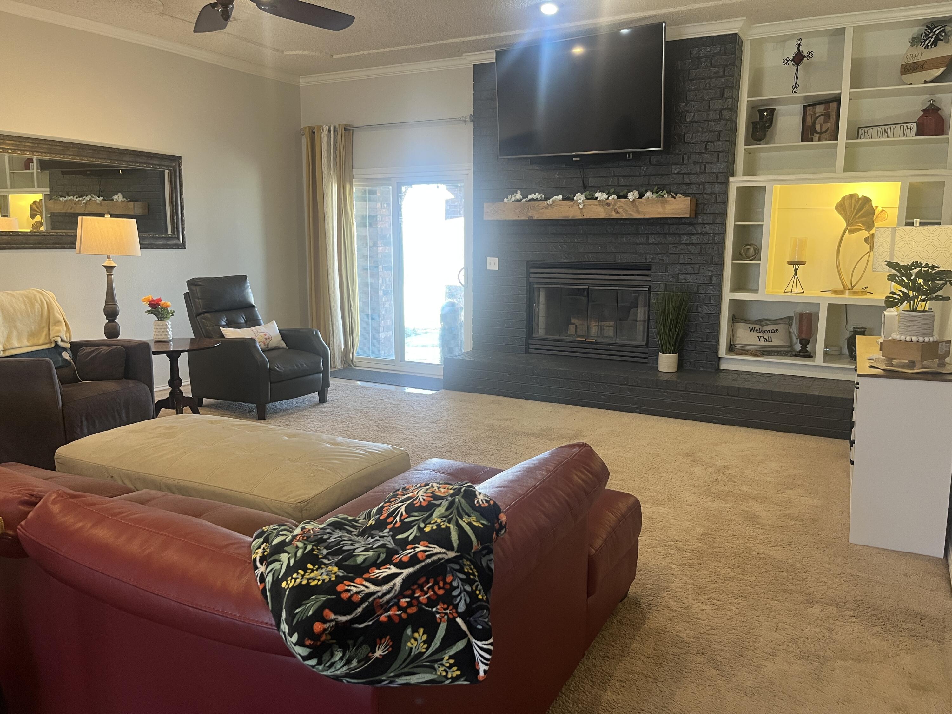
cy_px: 357
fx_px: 715
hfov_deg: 67.3
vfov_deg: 53.1
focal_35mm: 26
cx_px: 476
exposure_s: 1/60
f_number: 1.6
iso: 160
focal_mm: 5.1
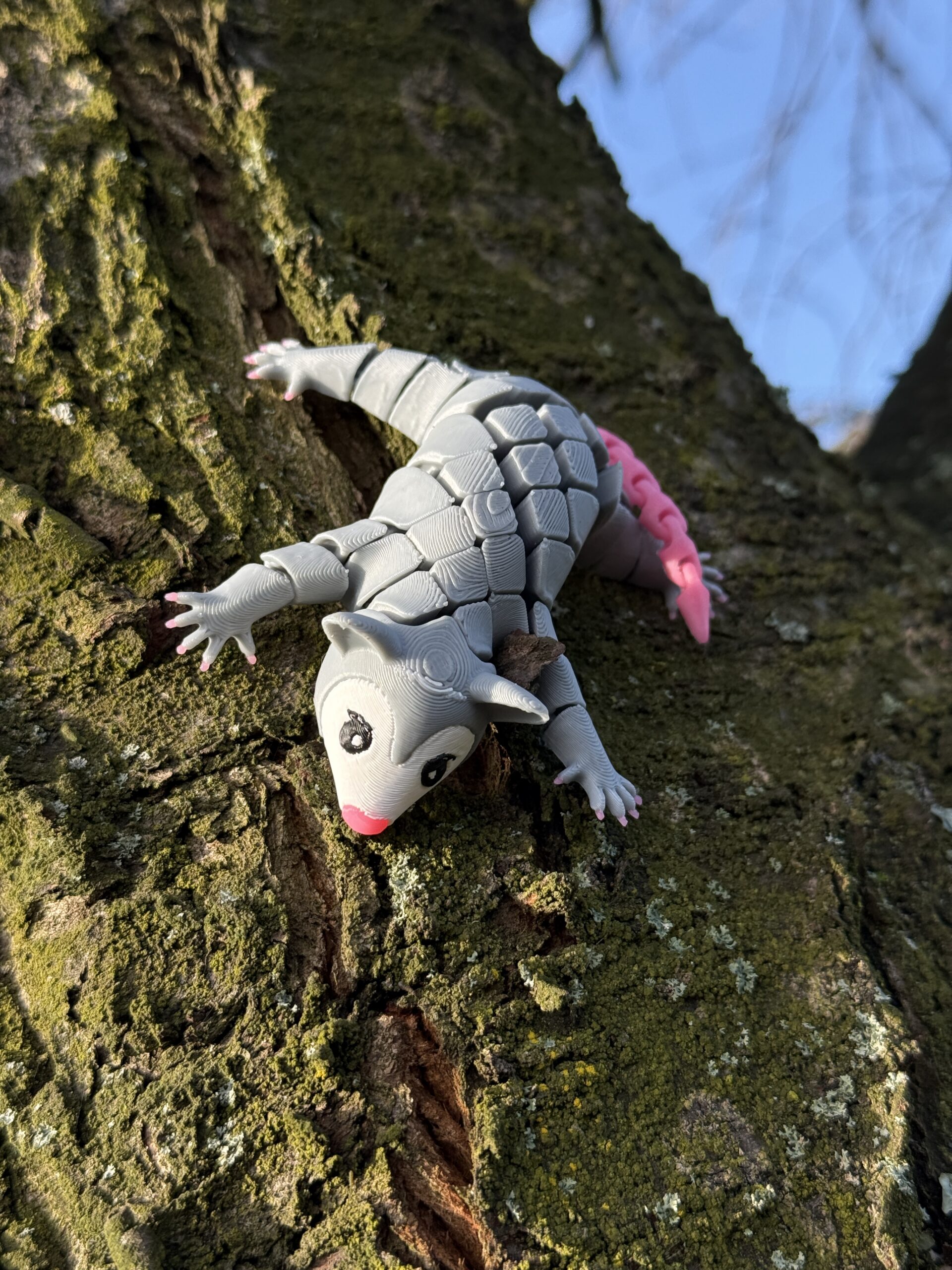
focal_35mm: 48
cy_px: 635
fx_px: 1760
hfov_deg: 30.3
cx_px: 476
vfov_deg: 39.7
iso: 100
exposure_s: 1/1085
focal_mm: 6.76
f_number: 1.78
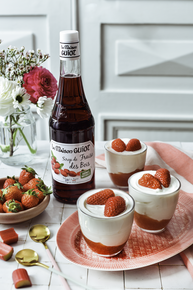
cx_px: 96
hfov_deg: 27.0
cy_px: 145
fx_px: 402
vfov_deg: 39.6
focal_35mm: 50
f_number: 5.6
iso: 320
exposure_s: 1/125
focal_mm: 50
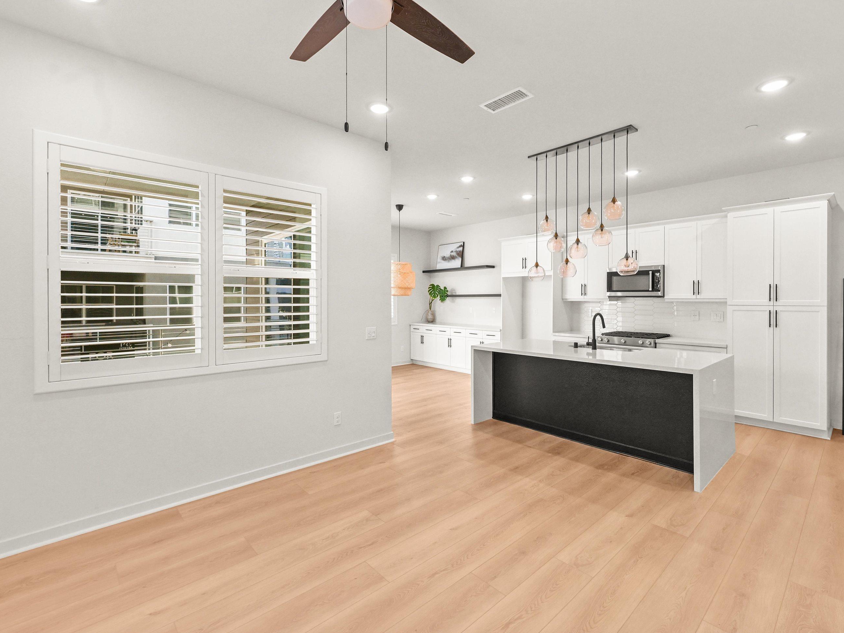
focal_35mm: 16
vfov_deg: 78.1
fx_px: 390
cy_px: 308
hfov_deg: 94.5
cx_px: 437
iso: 1250
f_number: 7.1
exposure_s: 1/15
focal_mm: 14
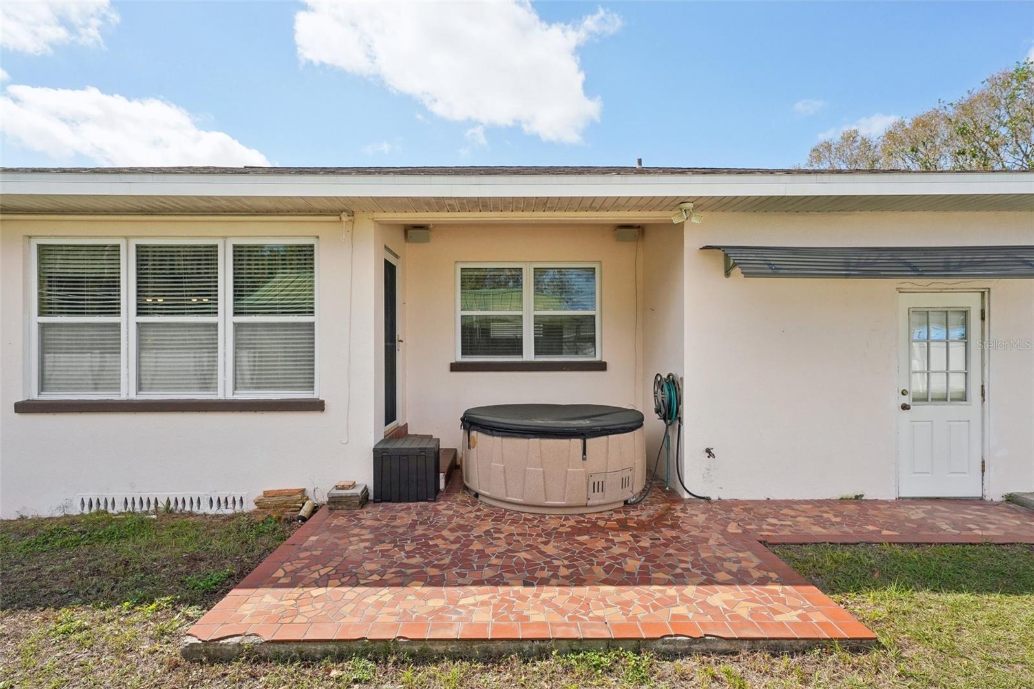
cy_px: 344
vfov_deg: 64.5
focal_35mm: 19
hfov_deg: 86.9
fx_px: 546
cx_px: 517
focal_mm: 19
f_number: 8
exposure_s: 1/1000
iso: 640
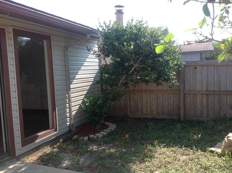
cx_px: 116
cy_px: 86
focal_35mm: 35
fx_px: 234
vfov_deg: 40.6
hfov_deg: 52.7
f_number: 2.4
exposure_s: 1/458
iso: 50
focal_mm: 4.28
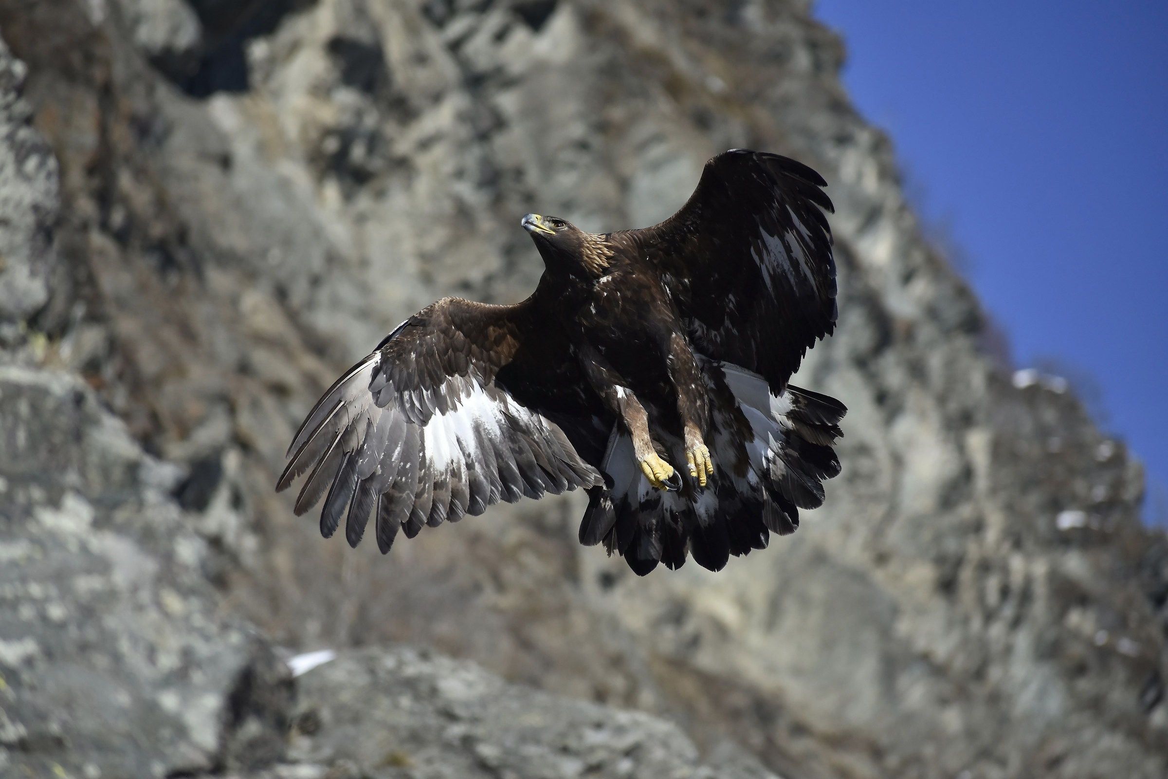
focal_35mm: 292
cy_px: 390
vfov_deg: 4.7
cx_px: 584
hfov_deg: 7.0
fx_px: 9489
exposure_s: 1/3200
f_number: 6.3
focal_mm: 195
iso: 320
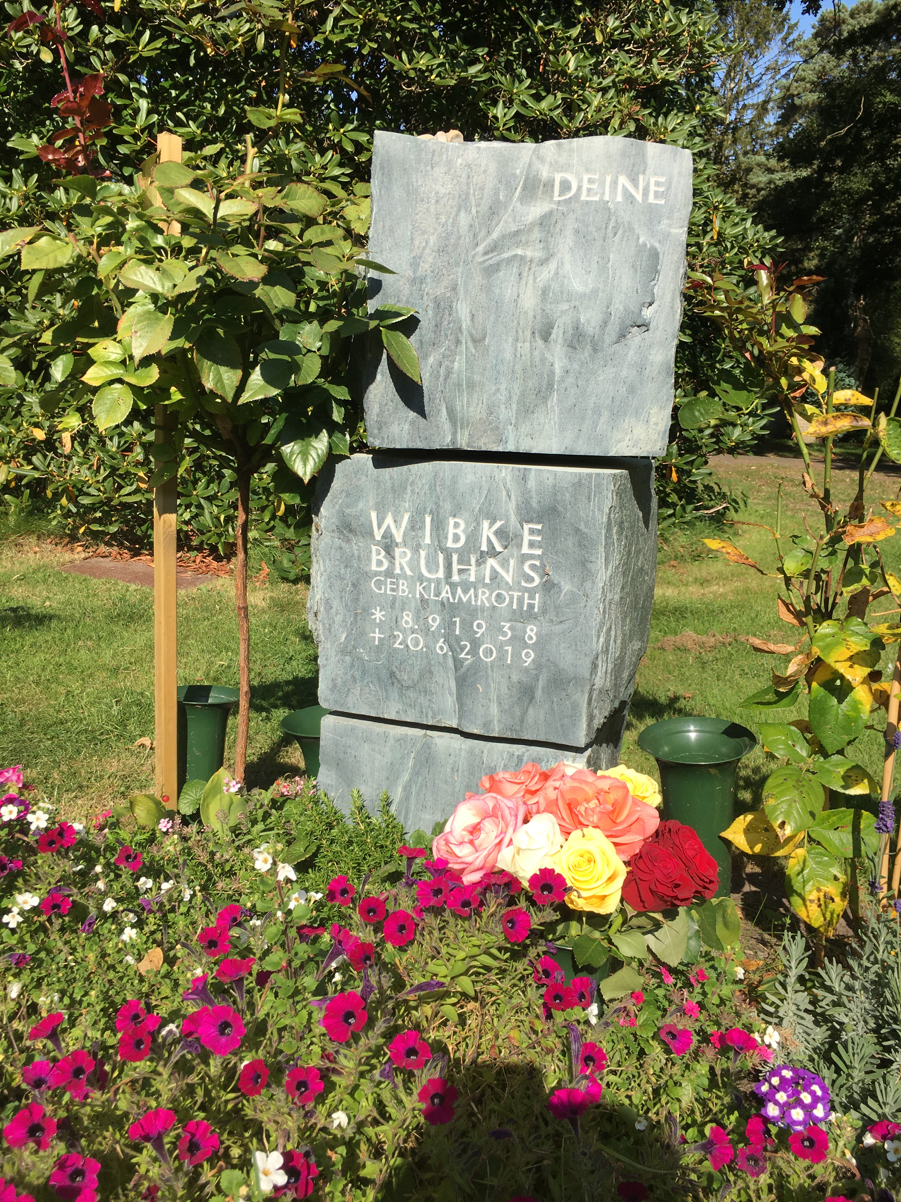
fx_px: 1006
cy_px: 601
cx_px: 450
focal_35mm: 29
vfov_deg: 61.7
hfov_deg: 48.2
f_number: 2.2
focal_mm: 4.15
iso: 25
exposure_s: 1/1326
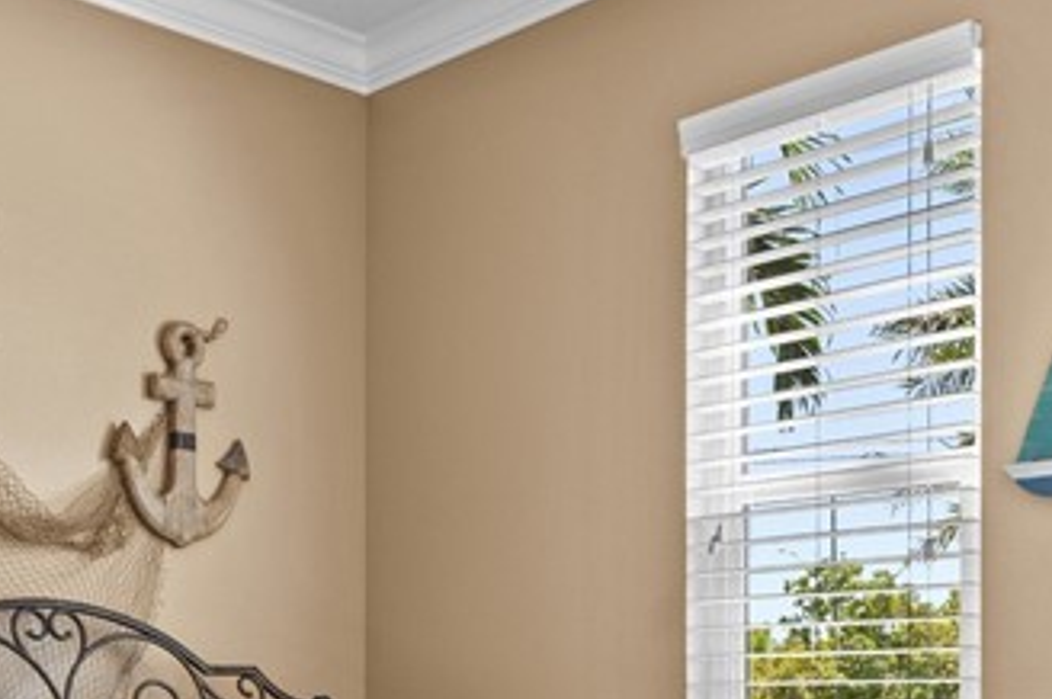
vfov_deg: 24.3
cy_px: 694
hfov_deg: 37.1
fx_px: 1547
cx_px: 337
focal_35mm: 53
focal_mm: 16
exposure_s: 1/4
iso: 200
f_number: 9
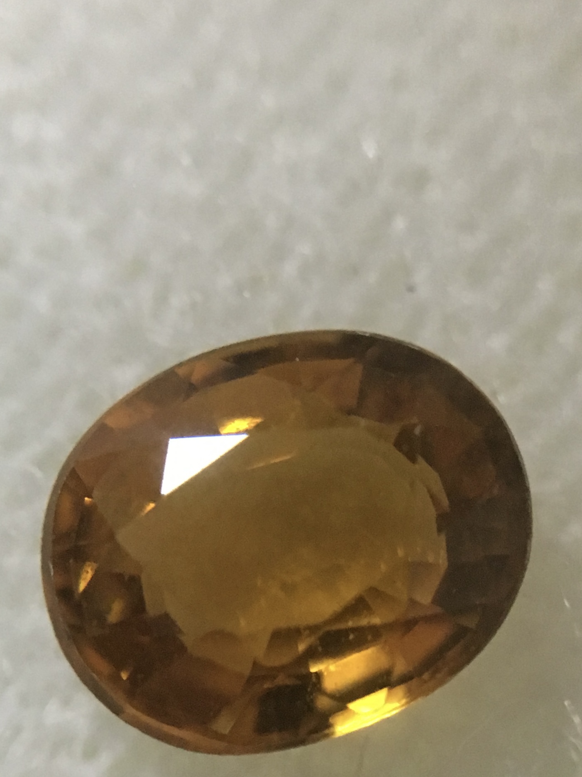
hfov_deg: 29.7
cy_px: 565
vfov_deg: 38.1
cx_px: 299
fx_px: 1099
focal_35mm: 49
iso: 200
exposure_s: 1/17
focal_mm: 4.15
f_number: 2.2
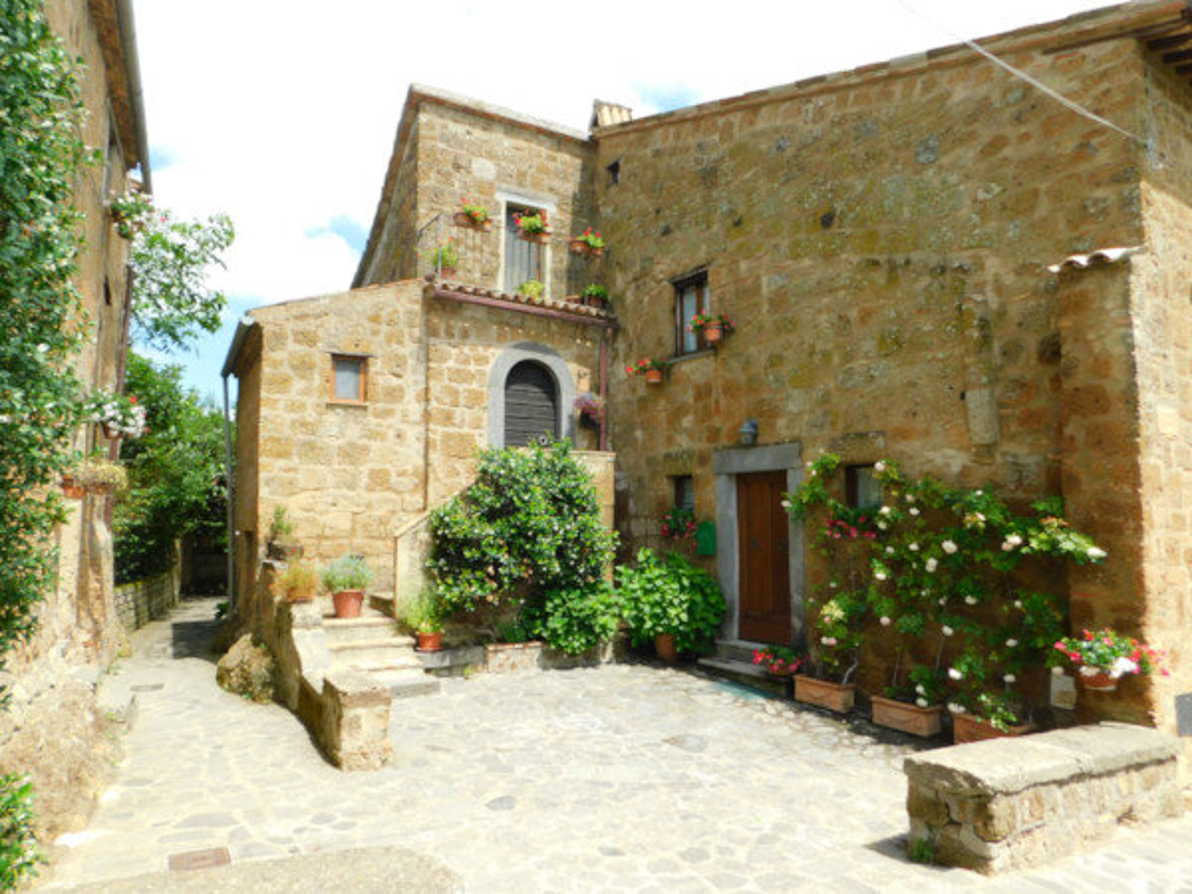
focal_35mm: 23
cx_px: 596
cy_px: 447
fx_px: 792
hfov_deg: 73.9
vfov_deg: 58.9
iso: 125
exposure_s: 1/800
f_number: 3
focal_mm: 4
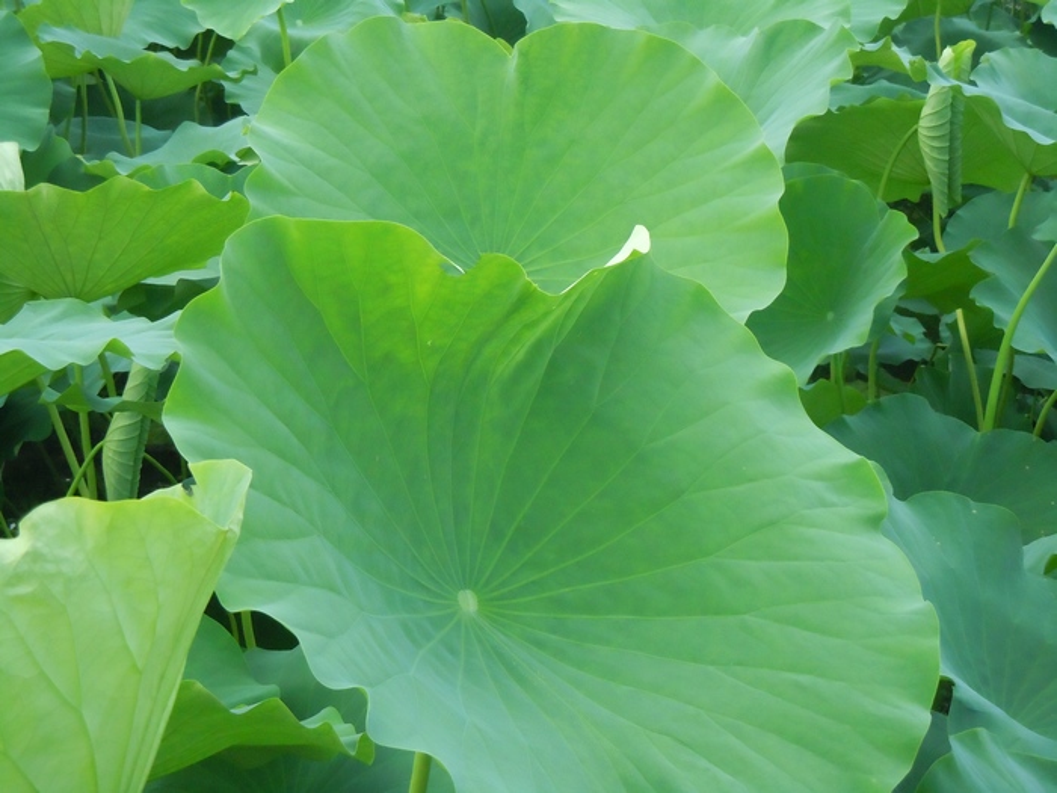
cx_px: 528
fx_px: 2351
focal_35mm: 77
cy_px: 396
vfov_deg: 19.1
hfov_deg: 25.3
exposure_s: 1/160
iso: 640
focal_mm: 13.9
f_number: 4.3
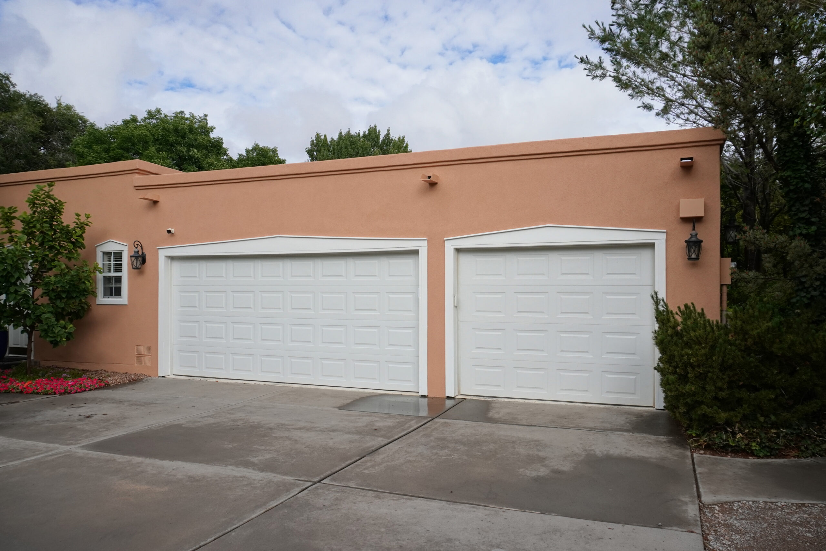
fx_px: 688
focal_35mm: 30
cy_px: 276
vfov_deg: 43.6
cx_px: 413
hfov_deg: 61.9
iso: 640
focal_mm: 20
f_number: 8
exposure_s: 1/4000
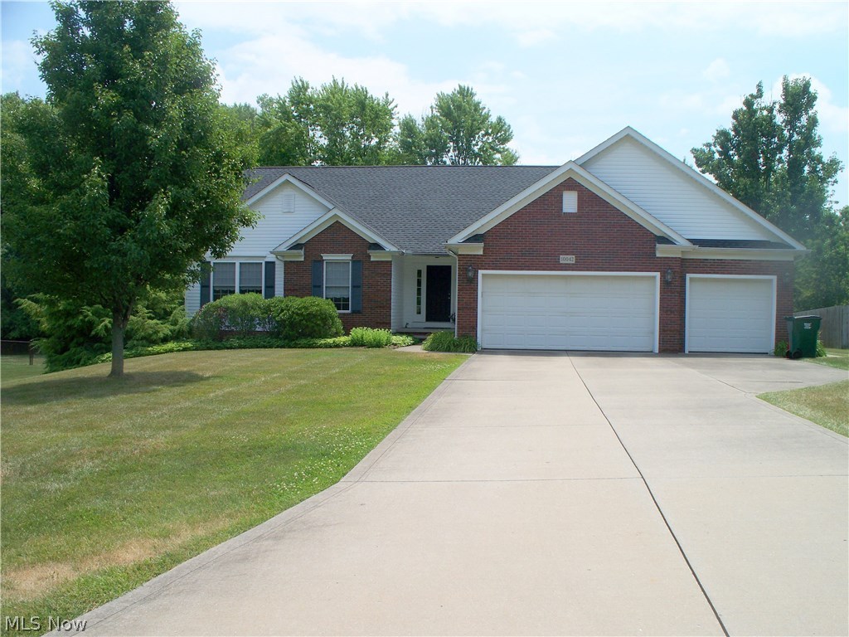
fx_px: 883
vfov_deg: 39.7
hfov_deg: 51.4
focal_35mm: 36
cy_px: 318
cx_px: 424
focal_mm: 7.54
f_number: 5
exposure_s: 1/400
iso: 64
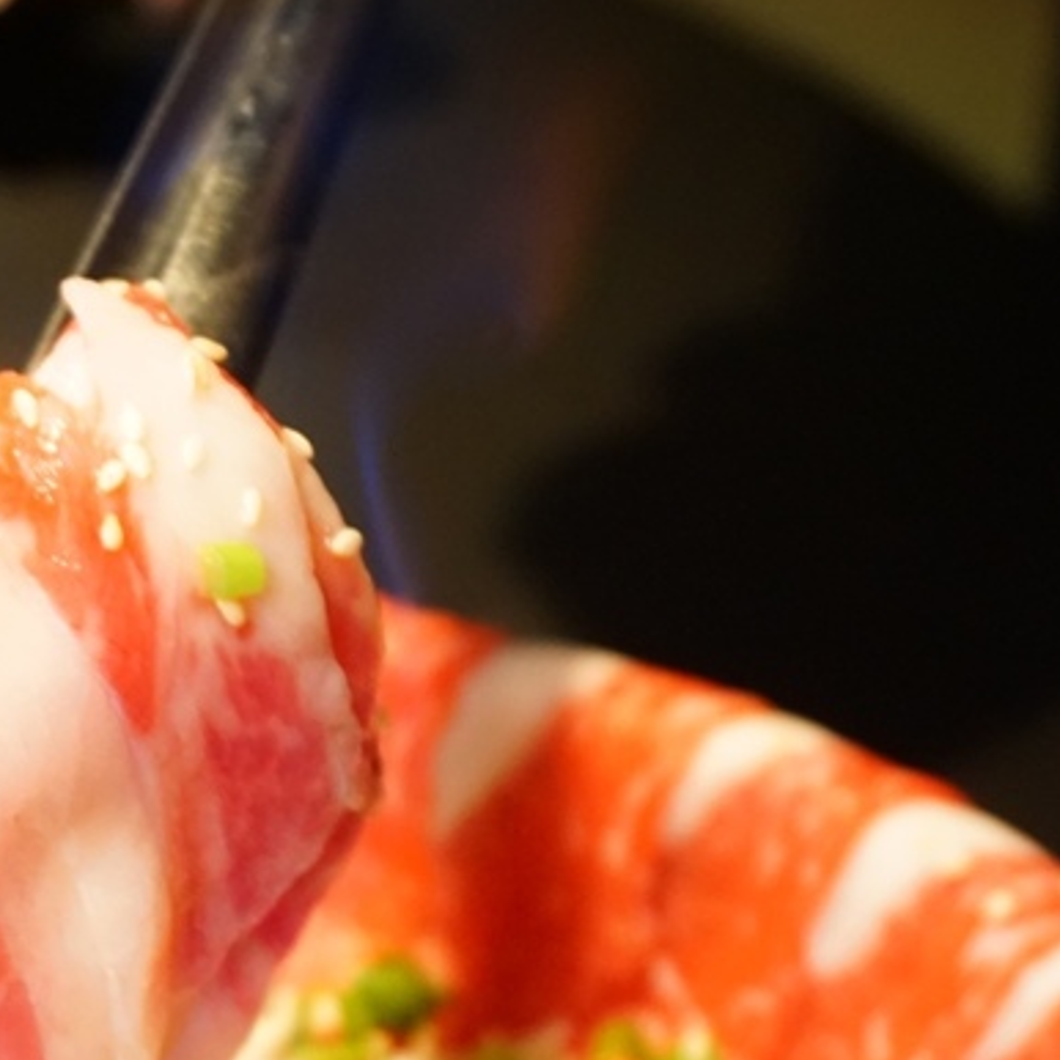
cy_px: 493
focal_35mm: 98
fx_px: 3400
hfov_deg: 17.5
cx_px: 184
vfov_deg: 17.7
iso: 2000
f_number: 4.5
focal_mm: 29
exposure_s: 1/60
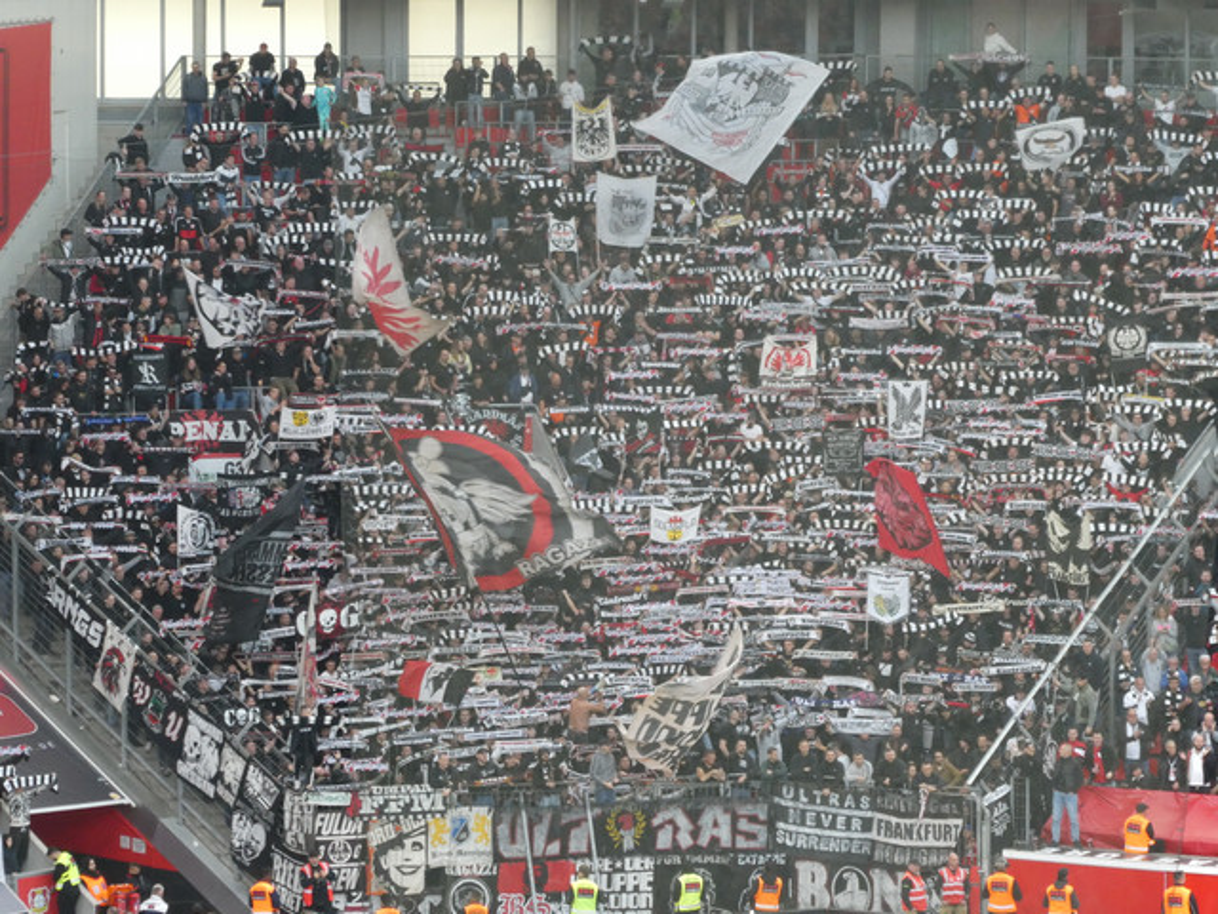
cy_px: 457
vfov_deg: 7.4
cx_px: 609
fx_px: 7037
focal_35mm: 200
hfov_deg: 9.9
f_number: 5.6
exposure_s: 1/80
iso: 400
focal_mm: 35.8
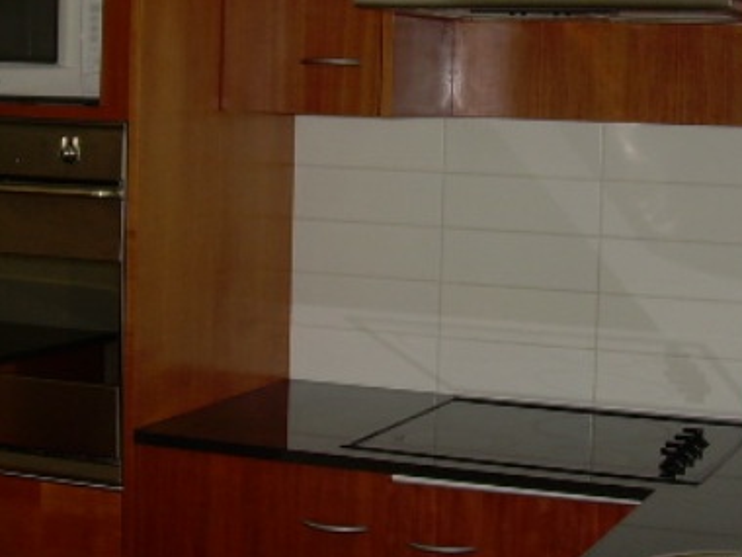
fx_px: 1715
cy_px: 94
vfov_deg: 18.2
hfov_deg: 24.4
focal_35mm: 80
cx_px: 422
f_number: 2.8
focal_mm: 6.3
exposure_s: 1/60
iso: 50
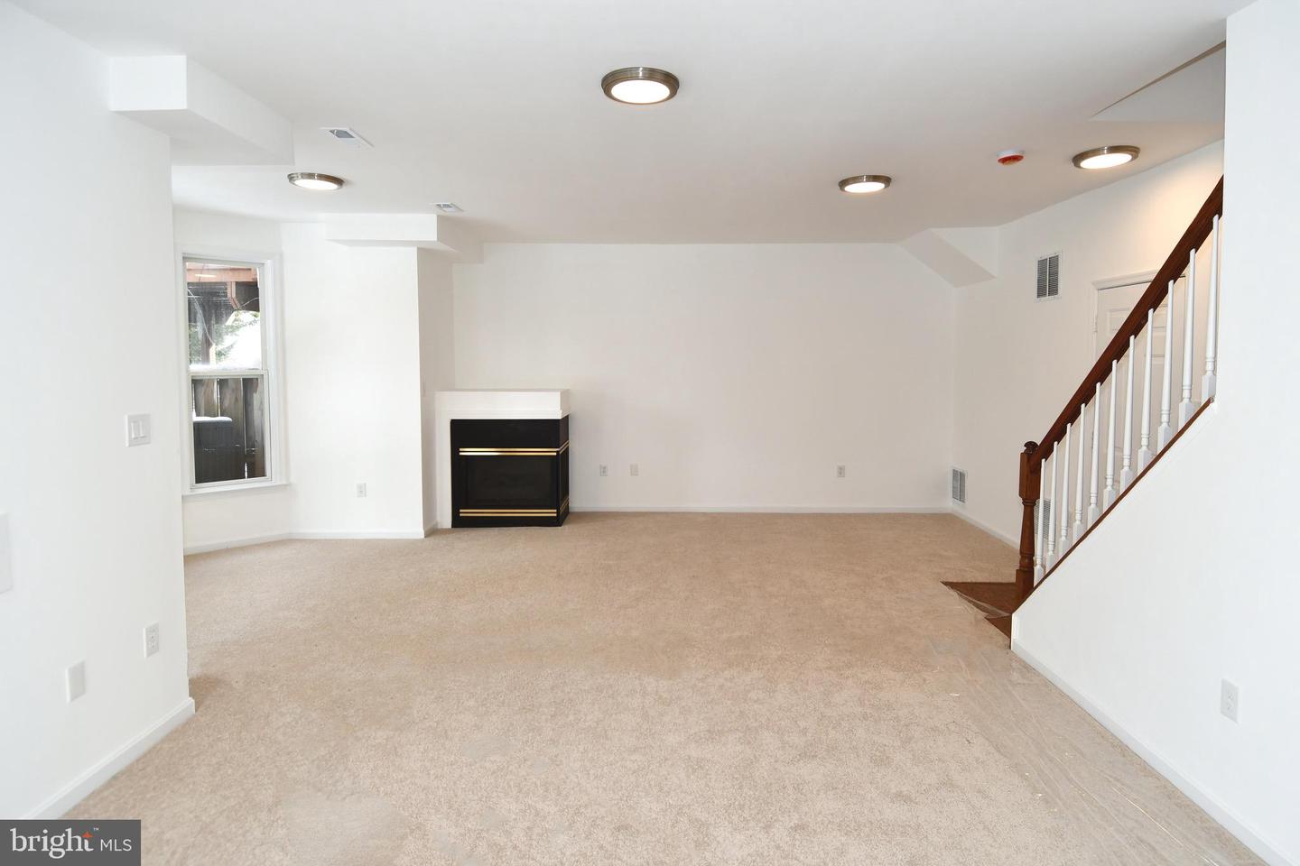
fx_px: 650
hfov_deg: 90.0
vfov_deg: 67.4
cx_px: 650
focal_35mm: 18
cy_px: 433
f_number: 5
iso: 200
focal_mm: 12
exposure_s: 1/100
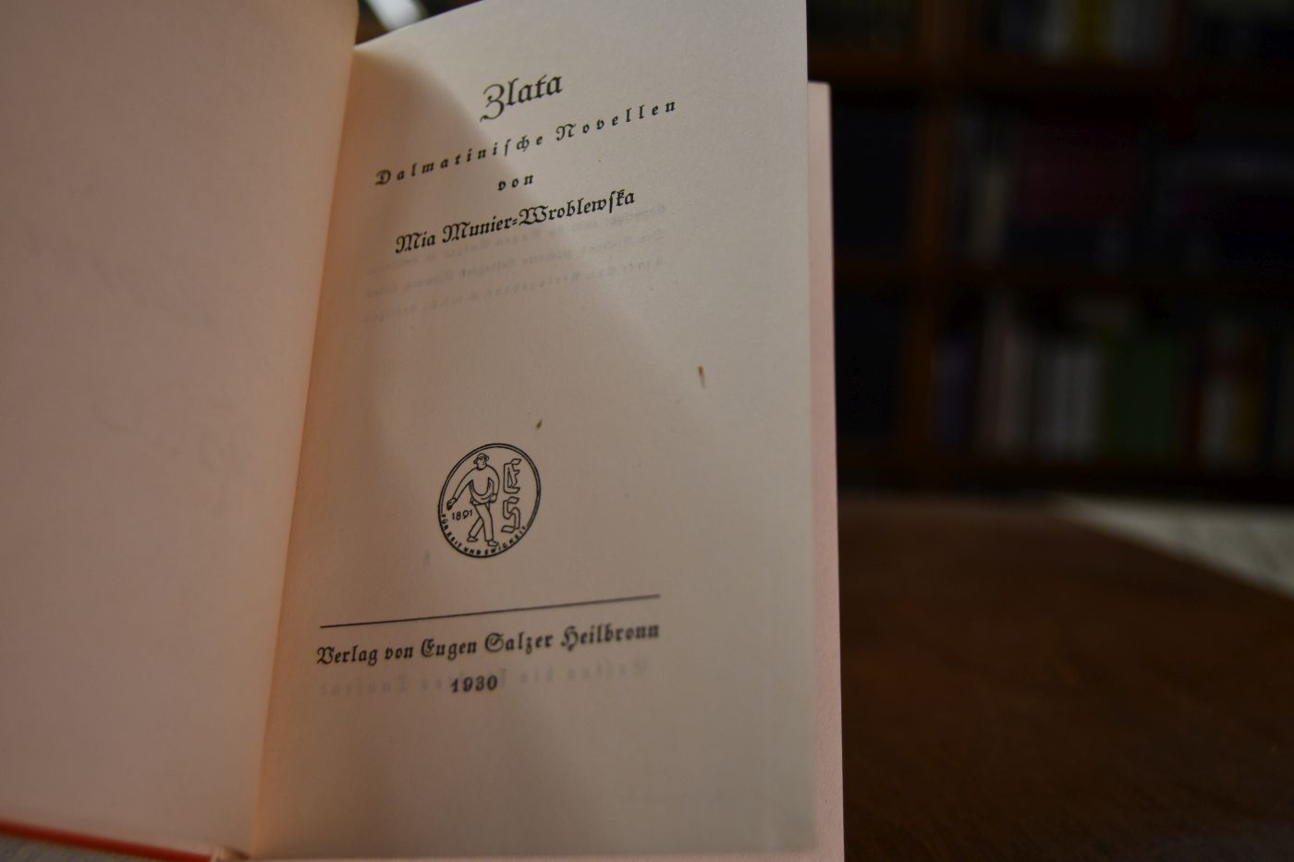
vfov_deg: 31.9
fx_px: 1509
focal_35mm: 42
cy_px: 431
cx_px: 647
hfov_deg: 46.4
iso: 450
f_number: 4
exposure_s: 1/250
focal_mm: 28
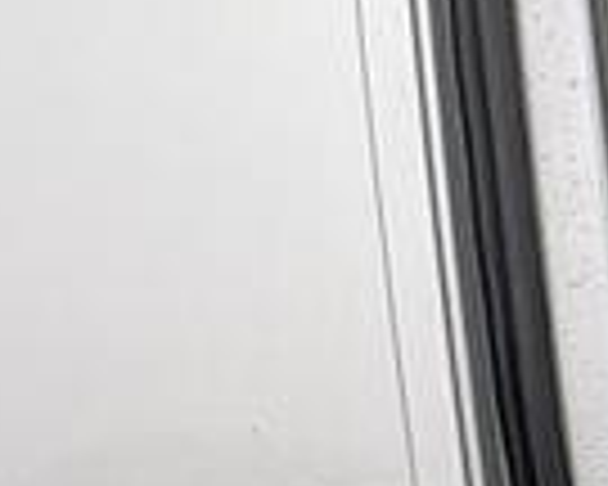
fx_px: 1637
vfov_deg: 16.6
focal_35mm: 91
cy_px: 468
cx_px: 1297
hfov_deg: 15.6
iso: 50
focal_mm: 2.22
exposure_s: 1/106
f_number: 2.2
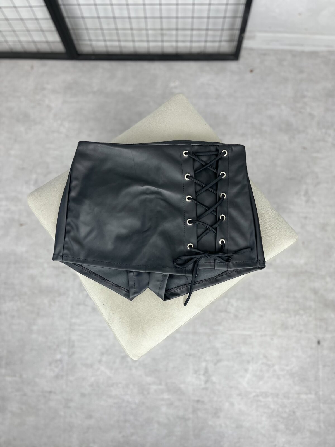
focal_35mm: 26
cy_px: 224
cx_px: 168
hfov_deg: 53.1
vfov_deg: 67.3
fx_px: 335
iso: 64
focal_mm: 5.1
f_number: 1.6
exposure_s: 1/100
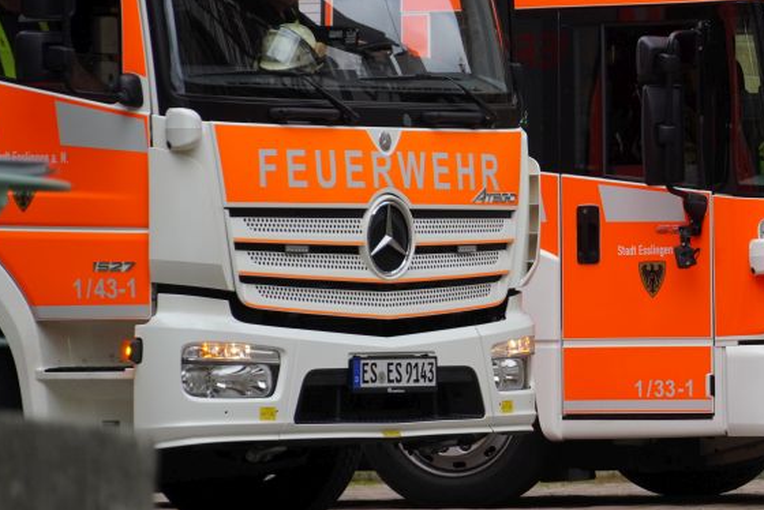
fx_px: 7092
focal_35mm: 334
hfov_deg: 6.2
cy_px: 161
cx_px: 693
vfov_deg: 4.1
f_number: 5.6
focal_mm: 104
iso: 320
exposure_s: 1/640
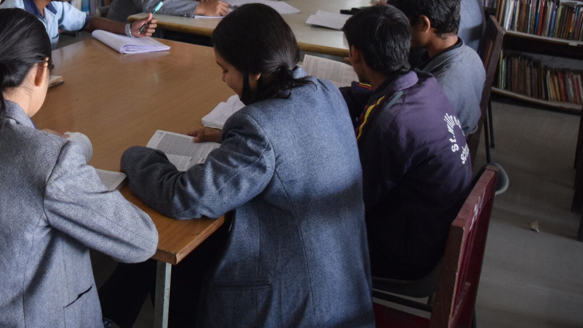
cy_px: 79
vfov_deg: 21.3
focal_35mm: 56
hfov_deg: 36.5
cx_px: 162
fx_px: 866
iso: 2000
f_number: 3.8
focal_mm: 22
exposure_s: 1/60
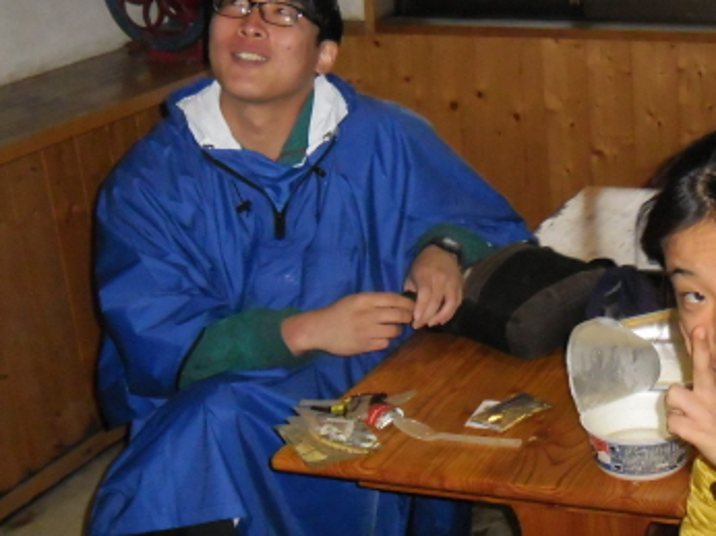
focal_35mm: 74
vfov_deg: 19.8
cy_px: 366
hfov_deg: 25.4
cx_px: 662
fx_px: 1530
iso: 400
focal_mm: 5.7
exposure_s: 1/45
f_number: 3.7
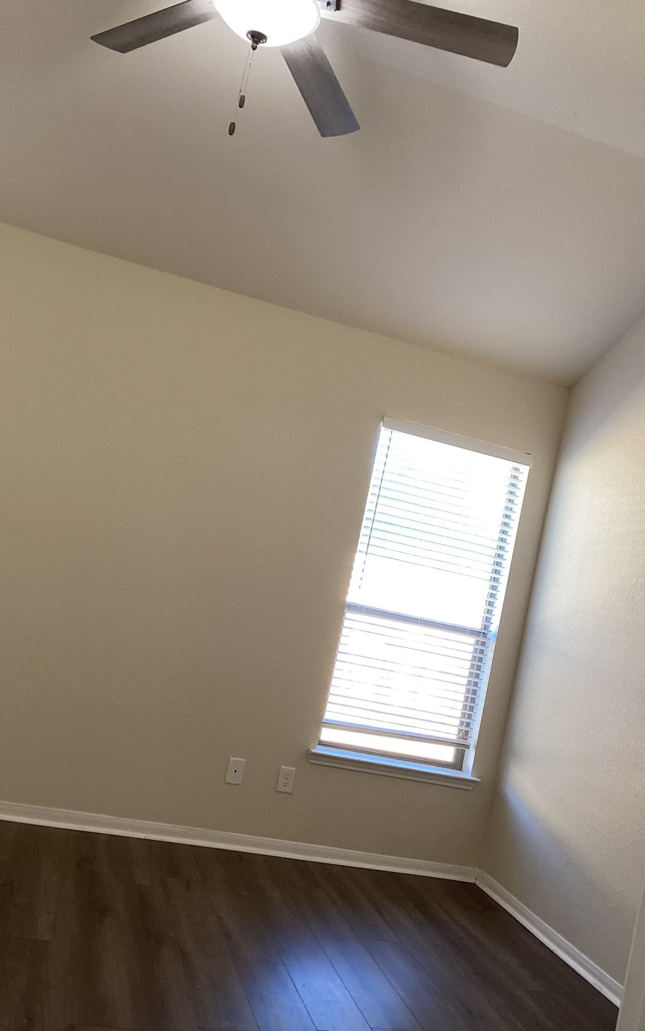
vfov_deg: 58.1
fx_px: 928
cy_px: 515
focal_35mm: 33
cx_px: 330
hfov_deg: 38.3
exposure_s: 1/60
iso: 80
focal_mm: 3.3
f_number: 2.4
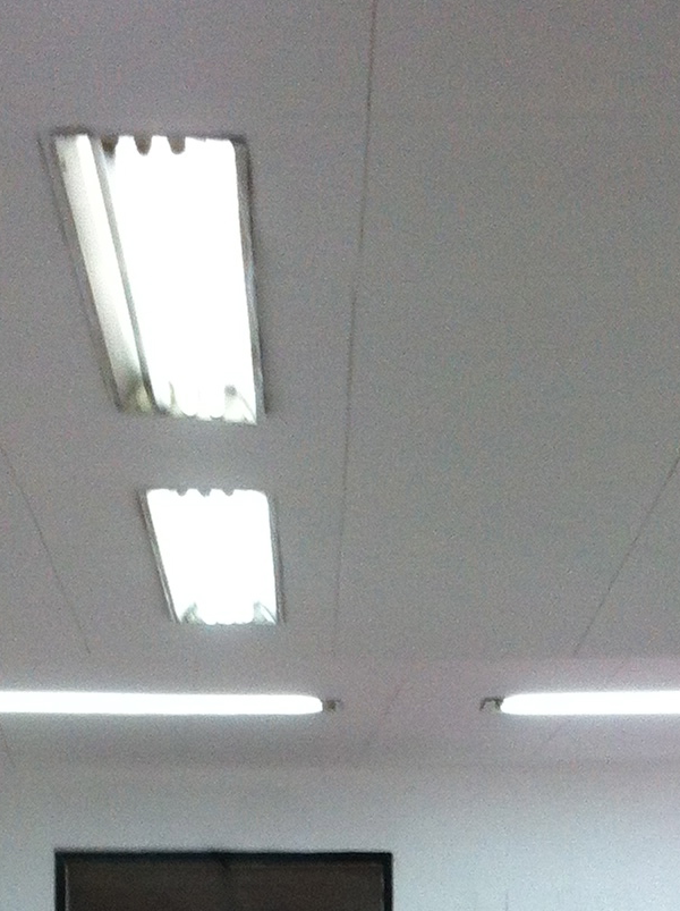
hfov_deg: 13.1
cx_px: 433
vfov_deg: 16.7
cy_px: 1102
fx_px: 2967
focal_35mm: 113
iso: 80
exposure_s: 1/50
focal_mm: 3.85
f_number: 2.8
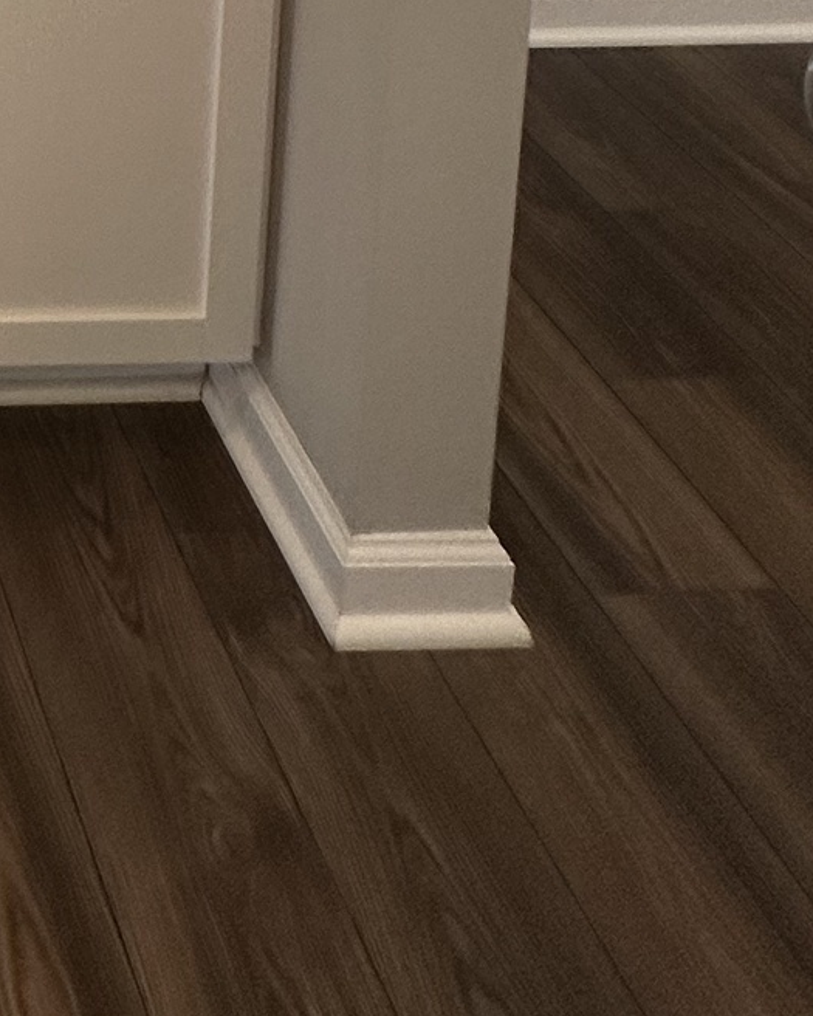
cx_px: -474
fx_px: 1443
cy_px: -750
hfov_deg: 23.5
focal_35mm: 48
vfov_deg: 23.3
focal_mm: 2.22
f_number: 2.2
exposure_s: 1/120
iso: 100
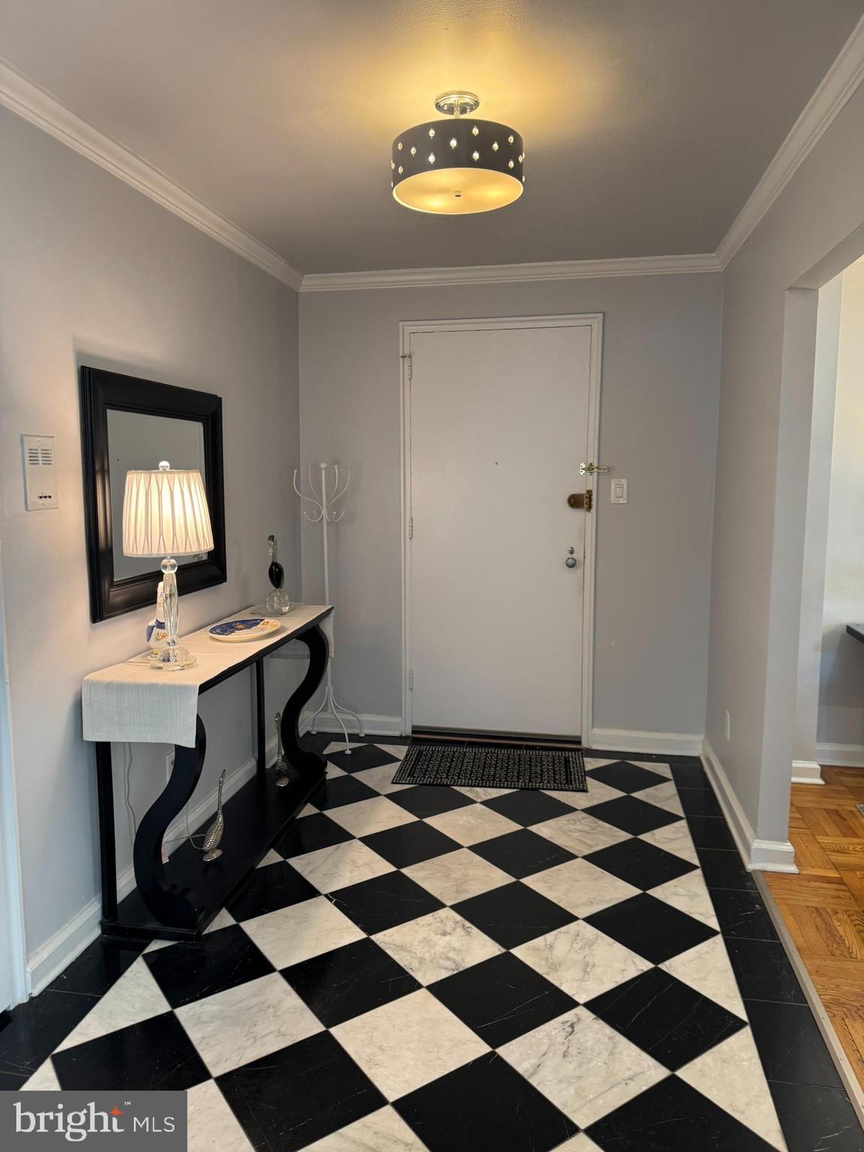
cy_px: 576
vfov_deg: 71.6
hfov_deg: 56.8
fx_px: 799
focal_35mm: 24
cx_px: 432
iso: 250
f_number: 1.78
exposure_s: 1/60
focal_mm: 6.76
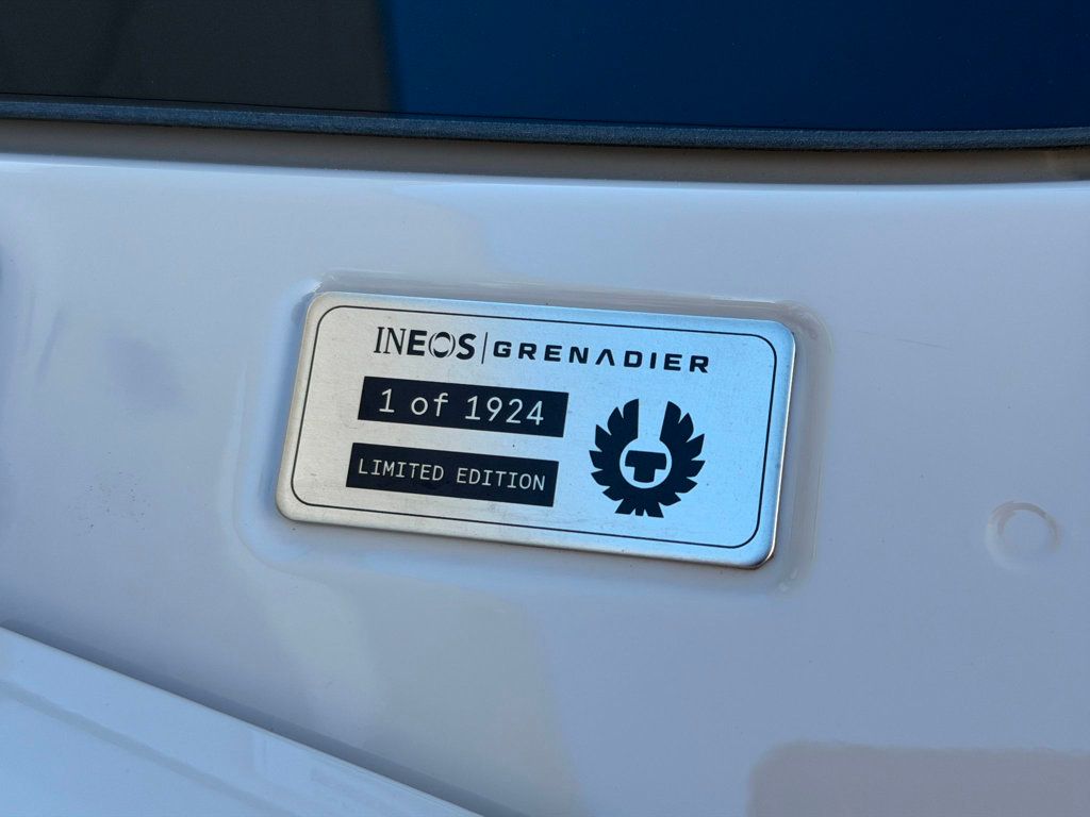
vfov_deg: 30.3
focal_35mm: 48
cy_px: 408
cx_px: 545
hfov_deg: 39.7
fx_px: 1511
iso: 64
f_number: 1.78
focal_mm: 6.76
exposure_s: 1/917
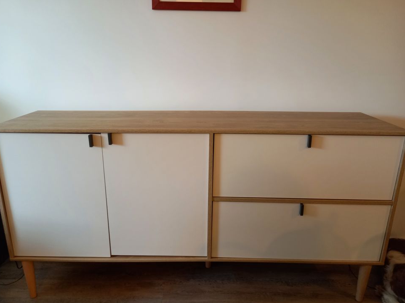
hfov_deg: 67.3
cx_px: 198
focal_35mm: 26
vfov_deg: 53.0
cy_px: 150
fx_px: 304
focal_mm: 4.65
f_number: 1.8
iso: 200
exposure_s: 1/49
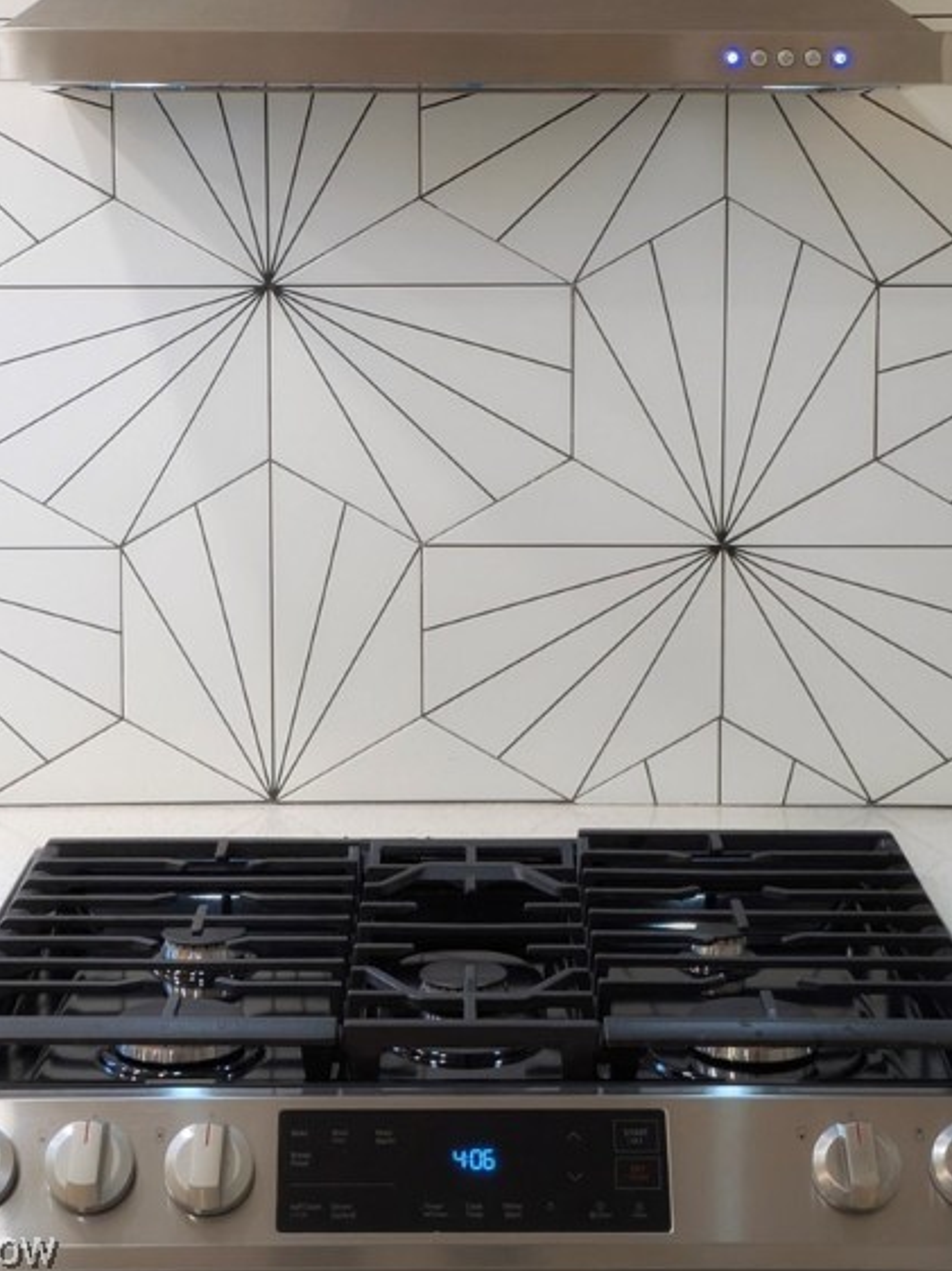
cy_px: 430
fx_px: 2459
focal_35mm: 67
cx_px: 484
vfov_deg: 28.8
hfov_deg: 21.9
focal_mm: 4.53
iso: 113
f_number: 1.7
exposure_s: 1/60
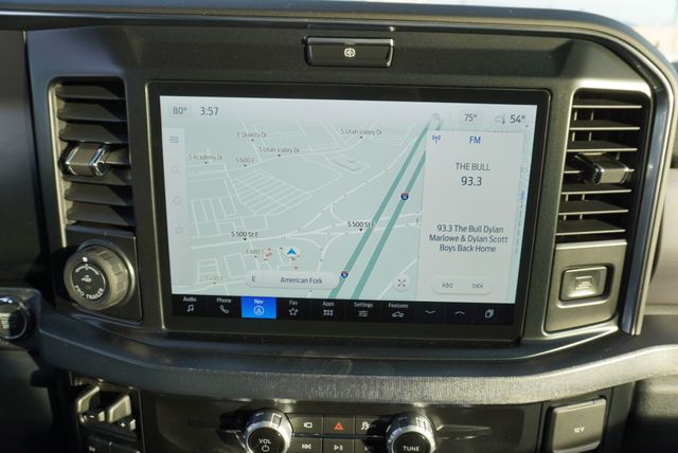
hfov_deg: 73.7
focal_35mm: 24
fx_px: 452
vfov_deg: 53.2
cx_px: 339
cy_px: 226
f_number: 5
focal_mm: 16
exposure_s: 1/100
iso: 100
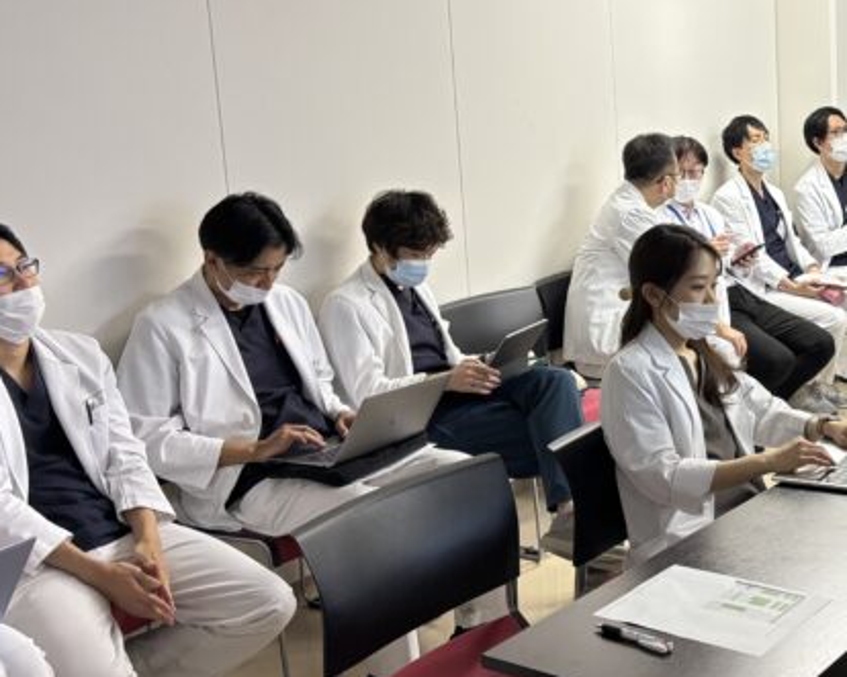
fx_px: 1228
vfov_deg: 30.8
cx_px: 798
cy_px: 282
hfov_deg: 35.3
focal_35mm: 49
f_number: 1.6
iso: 125
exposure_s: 1/60
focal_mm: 5.96
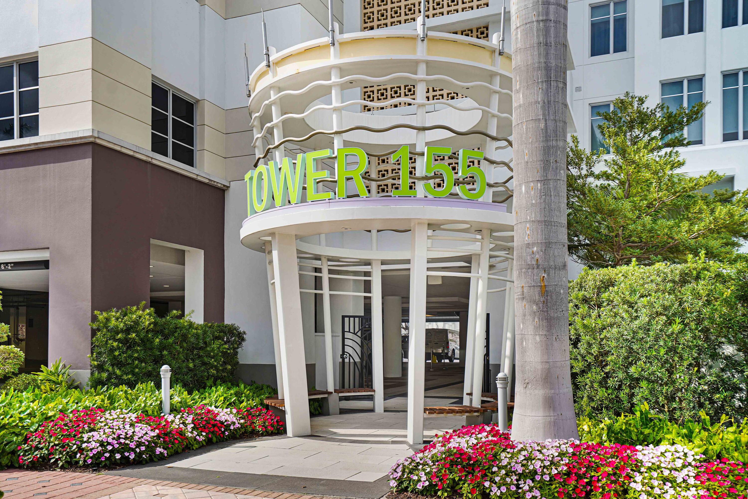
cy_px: 250
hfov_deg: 58.7
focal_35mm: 32
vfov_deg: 41.1
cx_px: 374
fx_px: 665
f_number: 5
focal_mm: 32
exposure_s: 1/250
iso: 64
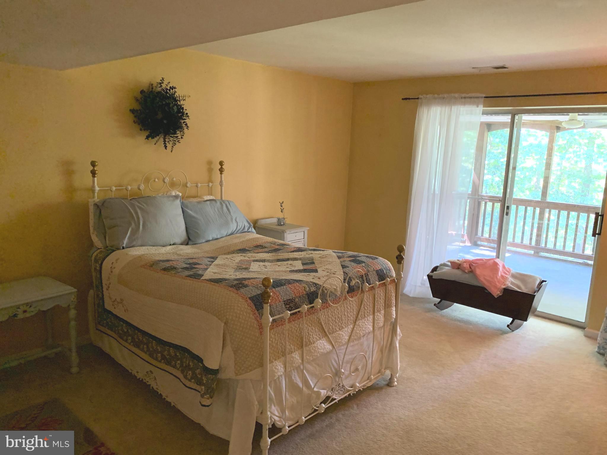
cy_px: 228
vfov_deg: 53.1
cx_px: 304
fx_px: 456
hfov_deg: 67.3
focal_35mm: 26
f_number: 1.8
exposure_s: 1/30
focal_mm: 4.25
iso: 640
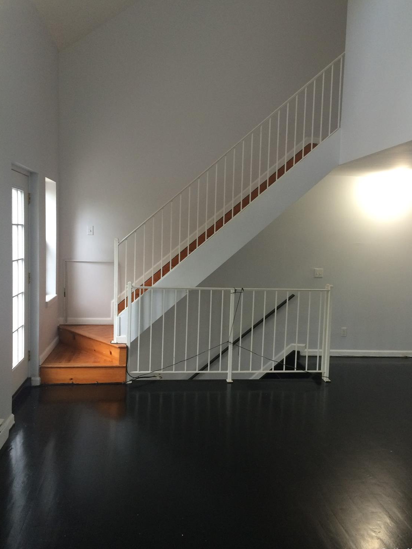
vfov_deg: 60.0
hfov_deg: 46.8
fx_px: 476
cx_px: 211
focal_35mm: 30
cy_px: 272
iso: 100
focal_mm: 4.15
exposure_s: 1/30
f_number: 2.2
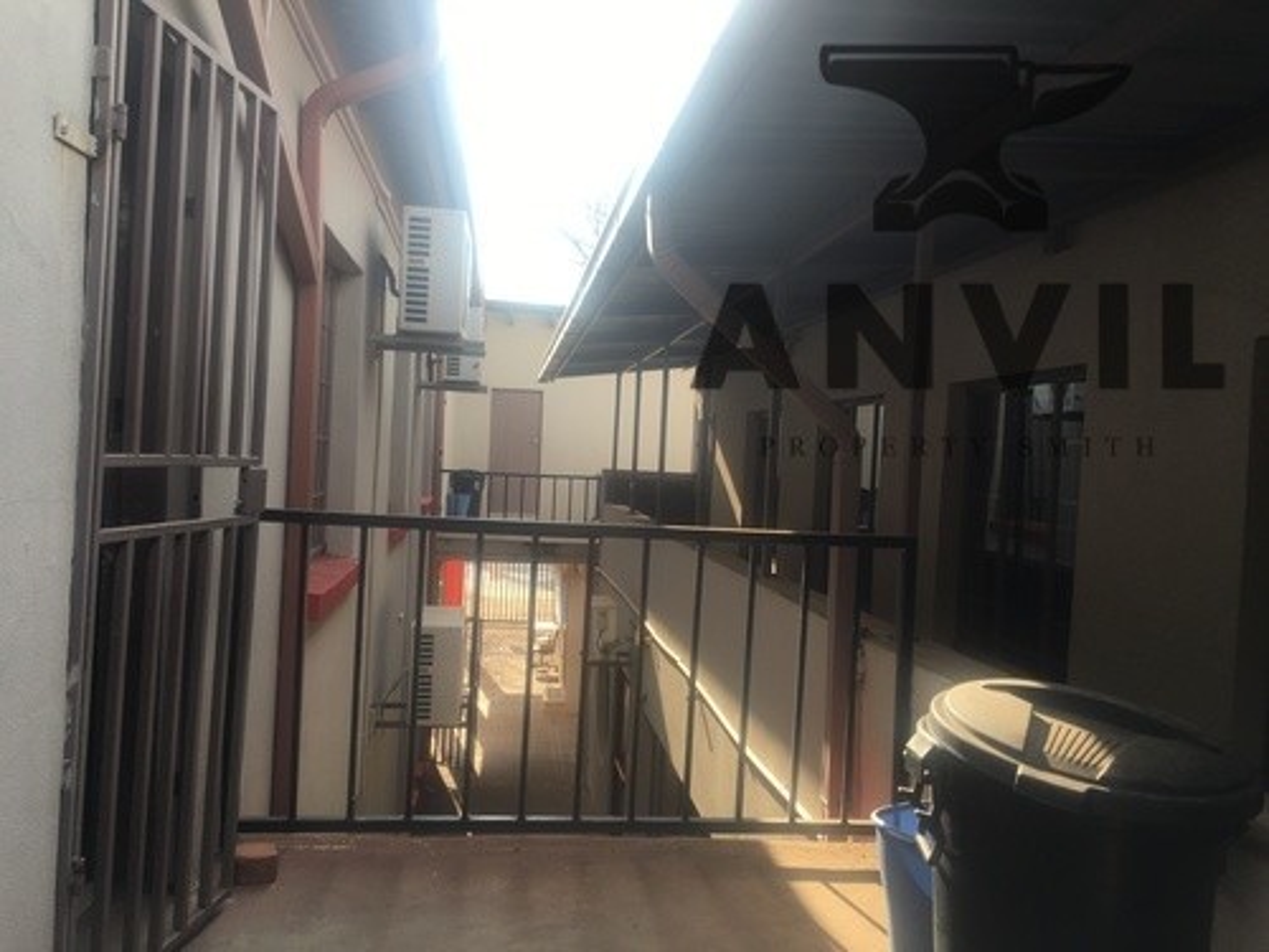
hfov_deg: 61.7
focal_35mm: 29
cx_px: 634
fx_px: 1063
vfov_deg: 48.2
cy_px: 476
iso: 25
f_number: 2.2
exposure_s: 1/218
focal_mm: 4.15
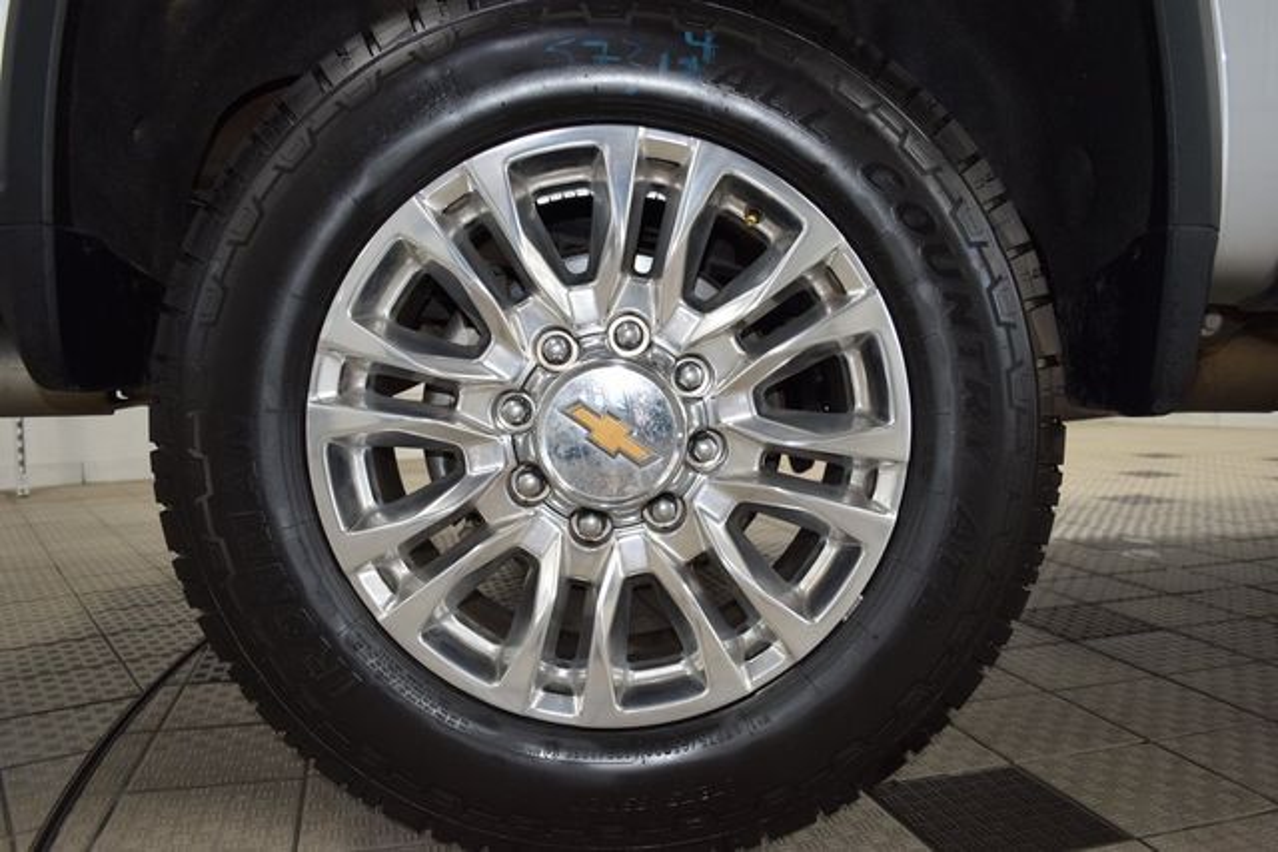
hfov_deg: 67.4
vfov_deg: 48.0
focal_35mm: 27
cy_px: 426
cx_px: 639
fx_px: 959
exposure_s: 1/60
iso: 720
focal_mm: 18
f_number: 4
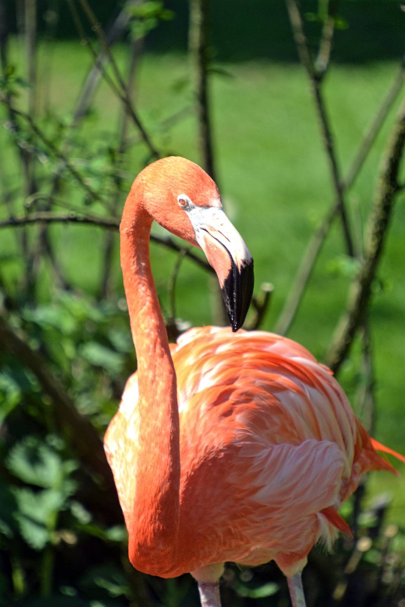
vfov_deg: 2.7
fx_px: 12653
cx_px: 202
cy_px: 304
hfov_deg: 1.8
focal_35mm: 750
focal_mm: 500
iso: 400
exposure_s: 1/640
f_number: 6.3
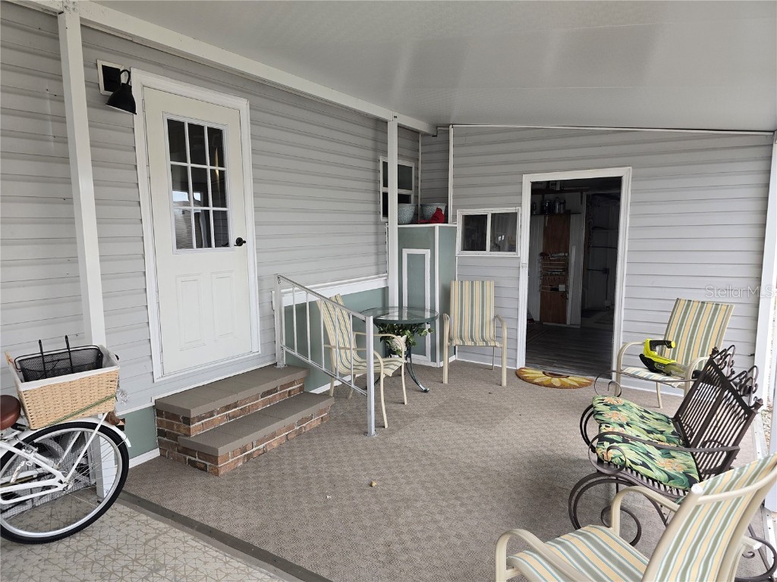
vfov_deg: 58.9
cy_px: 291
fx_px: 516
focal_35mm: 23
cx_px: 388
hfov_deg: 73.9
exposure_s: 1/60
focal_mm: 6.3
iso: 64
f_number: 1.7
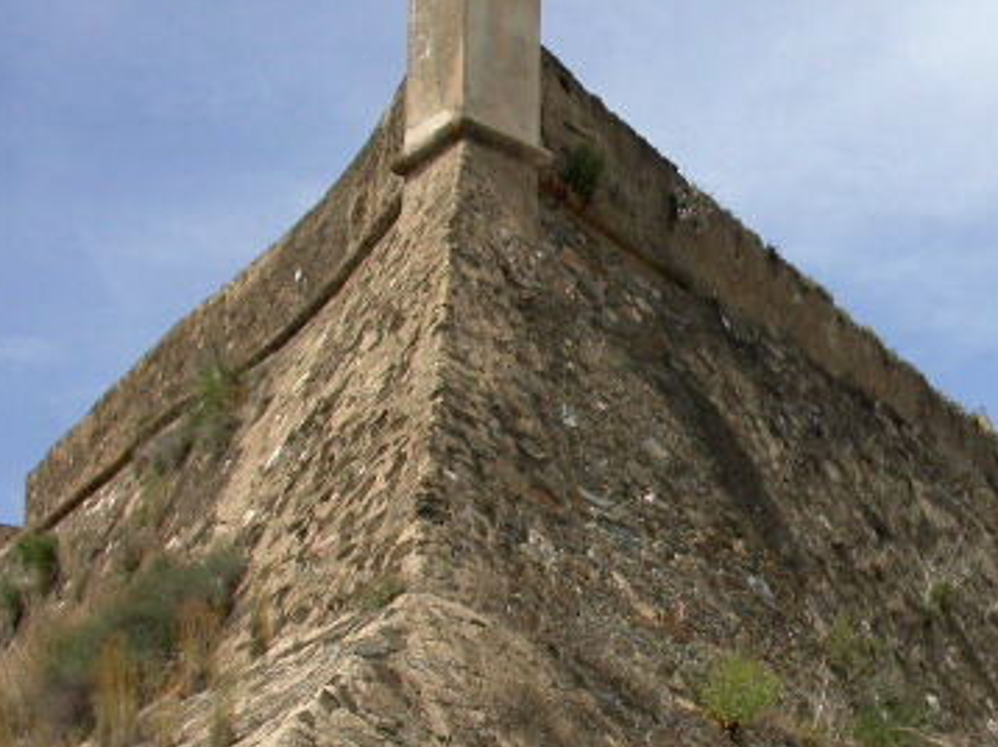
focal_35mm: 68
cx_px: 875
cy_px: 482
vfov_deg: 21.5
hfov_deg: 27.7
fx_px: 1959
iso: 100
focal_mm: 7.85
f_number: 7.5
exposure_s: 1/426
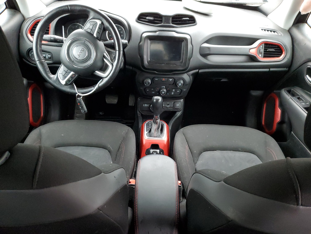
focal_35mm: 26
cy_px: 117
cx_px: 156
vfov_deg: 53.1
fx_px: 234
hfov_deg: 67.3
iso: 375
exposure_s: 1/60.2
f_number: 1.5
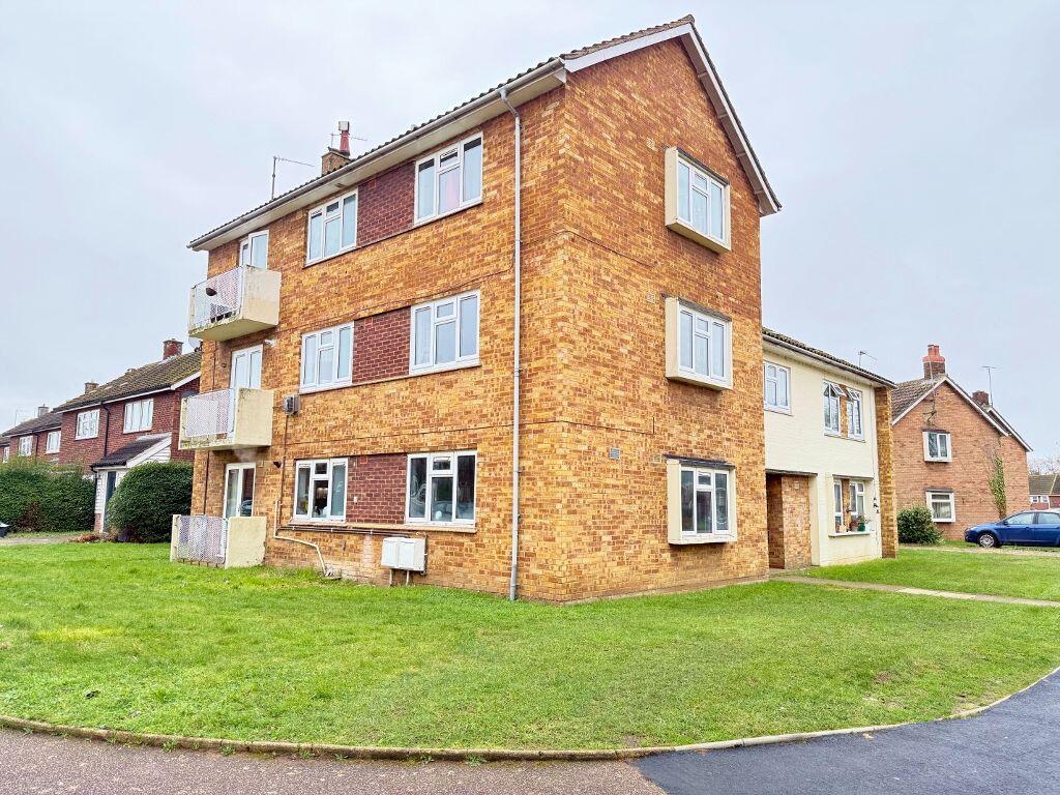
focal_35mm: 24
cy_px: 398
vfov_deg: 56.8
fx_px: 735
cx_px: 530
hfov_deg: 71.6
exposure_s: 1/269
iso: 100
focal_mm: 6.76
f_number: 1.78
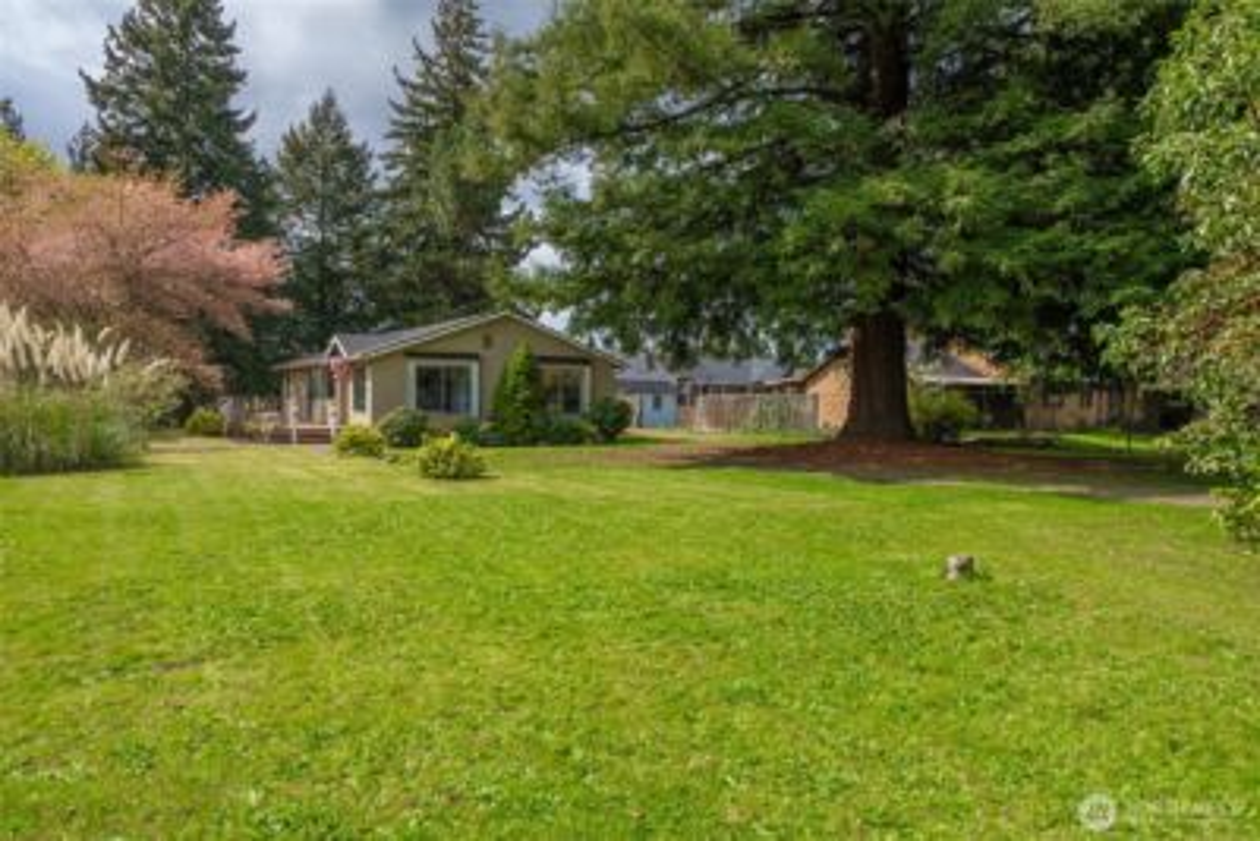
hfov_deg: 76.1
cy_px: 420
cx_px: 630
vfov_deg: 55.1
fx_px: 805
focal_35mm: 23
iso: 80
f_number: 7.1
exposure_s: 1/100
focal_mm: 23
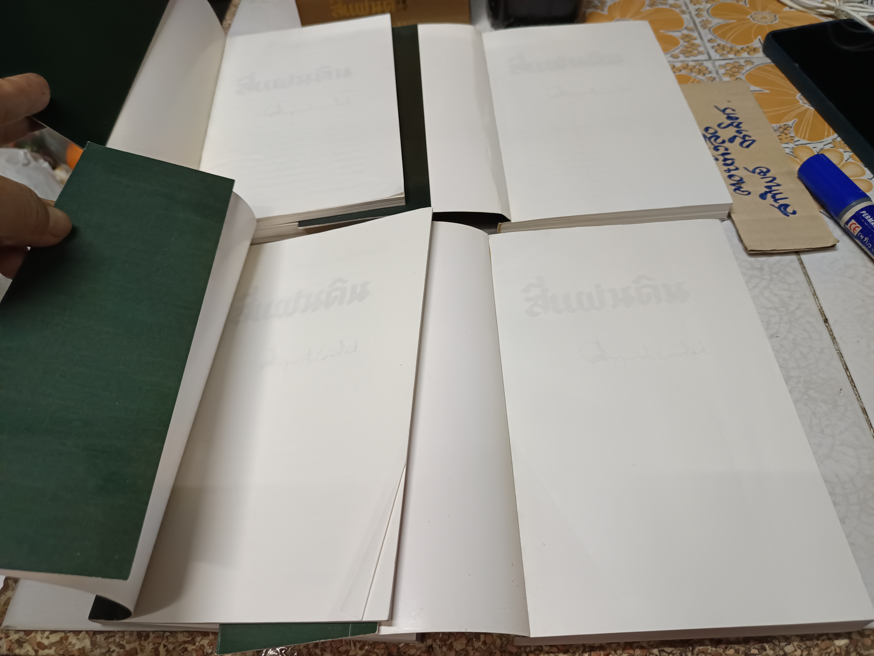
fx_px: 606
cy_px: 328
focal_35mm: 24
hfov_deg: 71.6
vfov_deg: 56.8
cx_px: 437
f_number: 1.7
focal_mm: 5.31
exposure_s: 1/50
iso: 1190
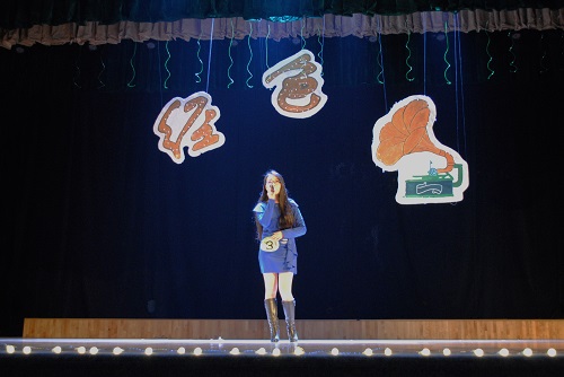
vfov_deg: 31.9
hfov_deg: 46.4
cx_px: 282
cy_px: 188
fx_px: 658
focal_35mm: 42
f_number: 4.5
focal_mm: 28
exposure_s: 1/8
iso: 1600
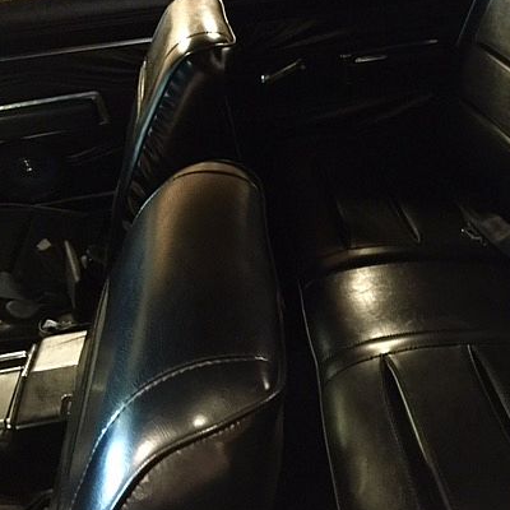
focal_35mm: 41
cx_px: 398
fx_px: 683
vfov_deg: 40.8
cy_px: 218
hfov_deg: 39.5
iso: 640
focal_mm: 4.15
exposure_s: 1/15
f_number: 2.2
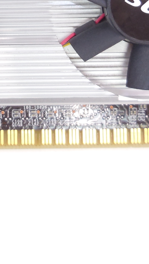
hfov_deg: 15.9
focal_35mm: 75
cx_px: 19
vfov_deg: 26.5
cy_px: -7
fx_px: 527
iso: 125
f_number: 3.1
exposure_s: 1/40
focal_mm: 4.5
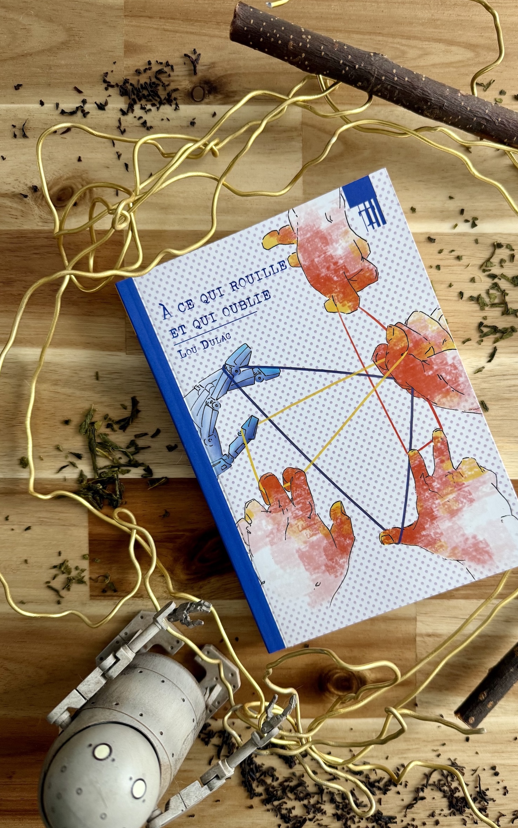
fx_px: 587
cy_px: 419
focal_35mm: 26
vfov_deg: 70.4
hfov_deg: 47.3
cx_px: 311
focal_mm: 6.76
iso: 200
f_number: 1.78
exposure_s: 1/74
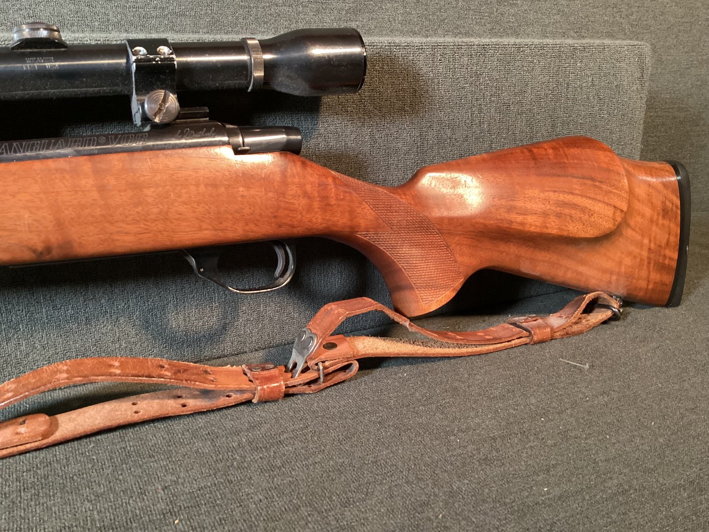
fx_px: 635
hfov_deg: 58.3
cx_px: 354
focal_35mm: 31
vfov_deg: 45.4
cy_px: 266
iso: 320
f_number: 2.4
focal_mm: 3.3
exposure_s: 1/30
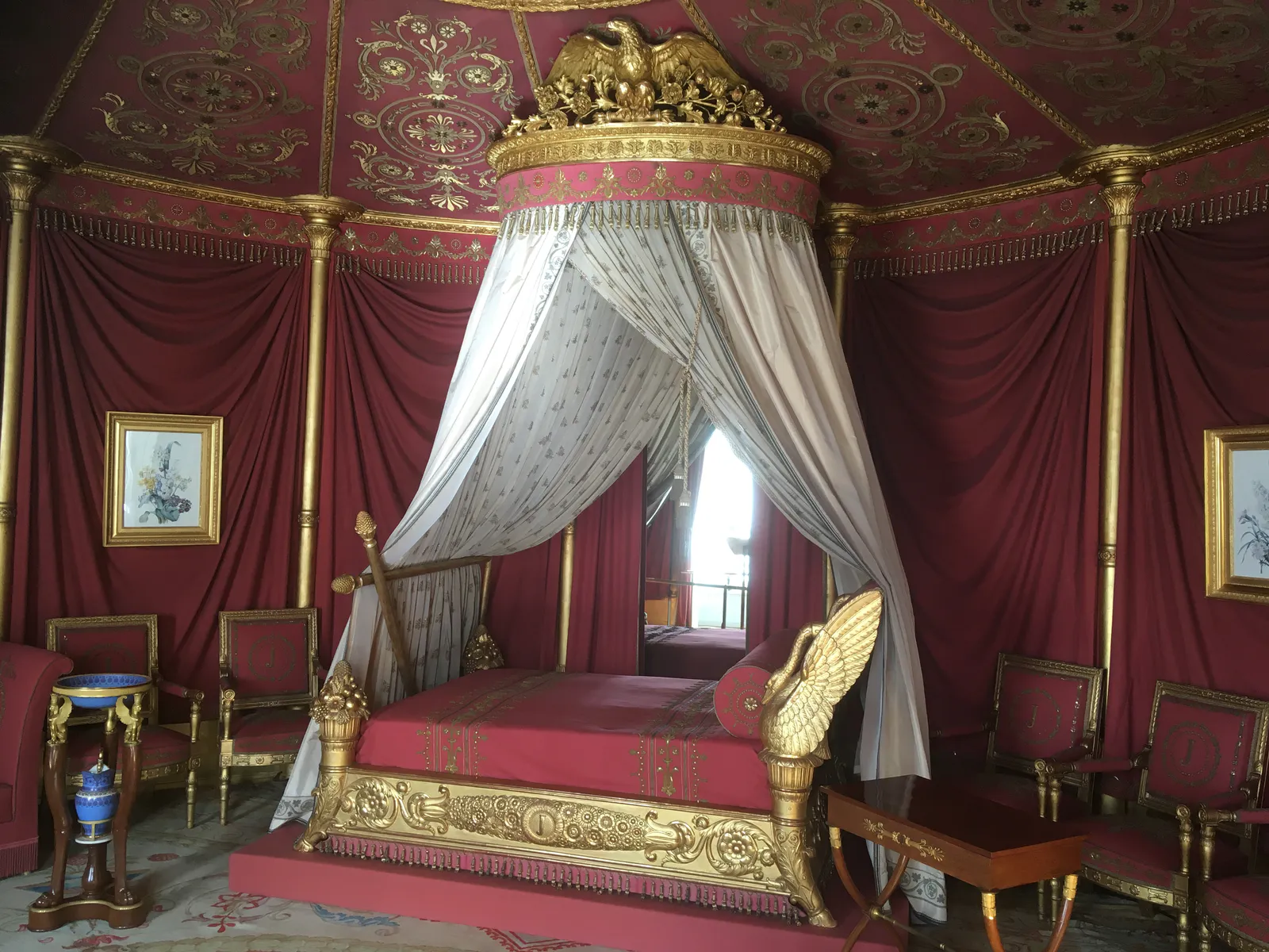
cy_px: 476
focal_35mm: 29
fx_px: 1063
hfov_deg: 61.7
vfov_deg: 48.2
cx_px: 634
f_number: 2.2
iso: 64
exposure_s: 1/33
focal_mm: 4.15
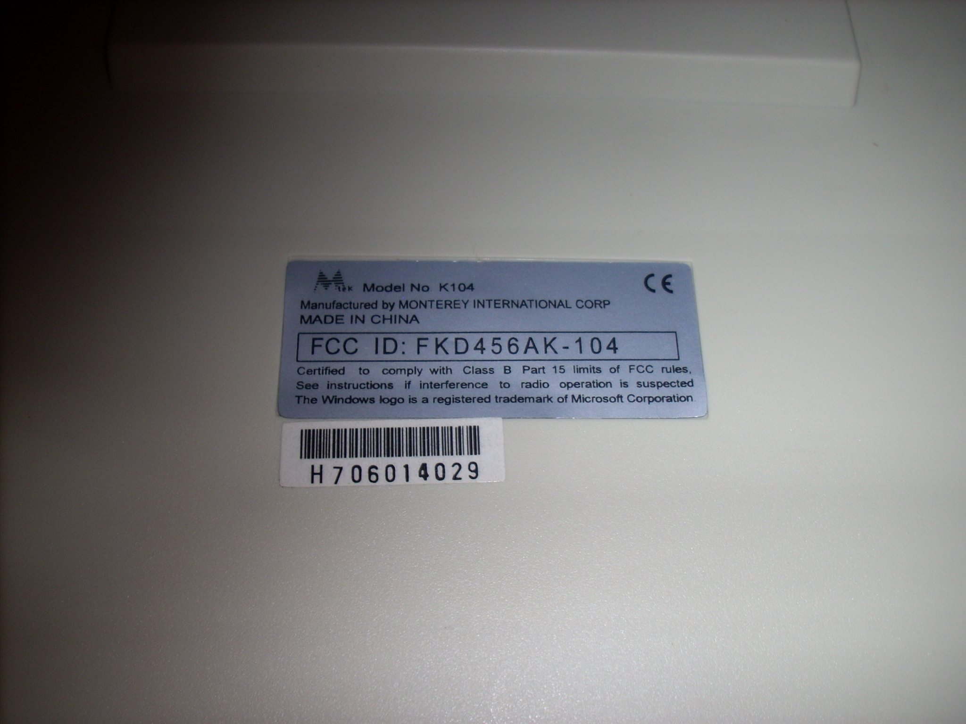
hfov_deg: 50.1
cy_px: 362
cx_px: 483
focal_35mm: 37
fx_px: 1033
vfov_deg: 38.7
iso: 64
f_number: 5.6
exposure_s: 1/60
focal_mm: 6.2
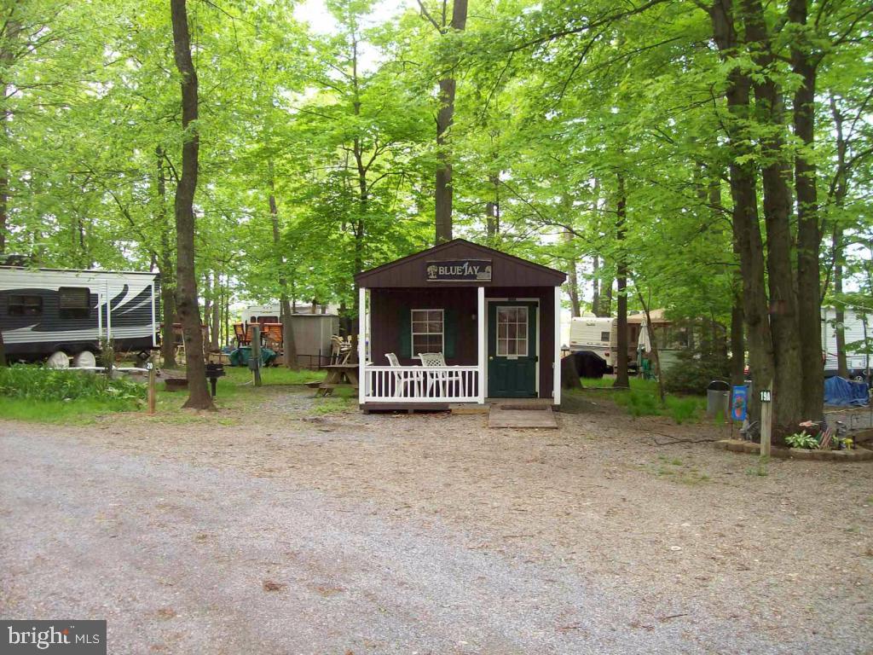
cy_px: 328
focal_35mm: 36
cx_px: 436
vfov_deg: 39.7
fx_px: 908
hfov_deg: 51.4
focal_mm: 6
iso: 80
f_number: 2.7
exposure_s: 1/139
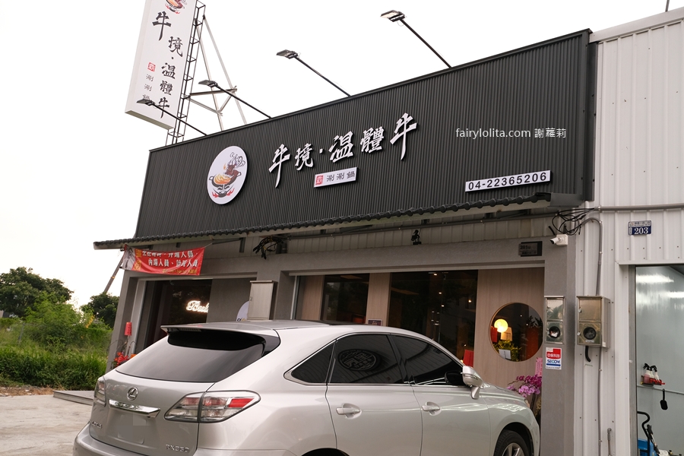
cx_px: 342
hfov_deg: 60.3
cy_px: 228
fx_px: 589
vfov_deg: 42.3
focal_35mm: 31
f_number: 5
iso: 800
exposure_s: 1/120
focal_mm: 20.8
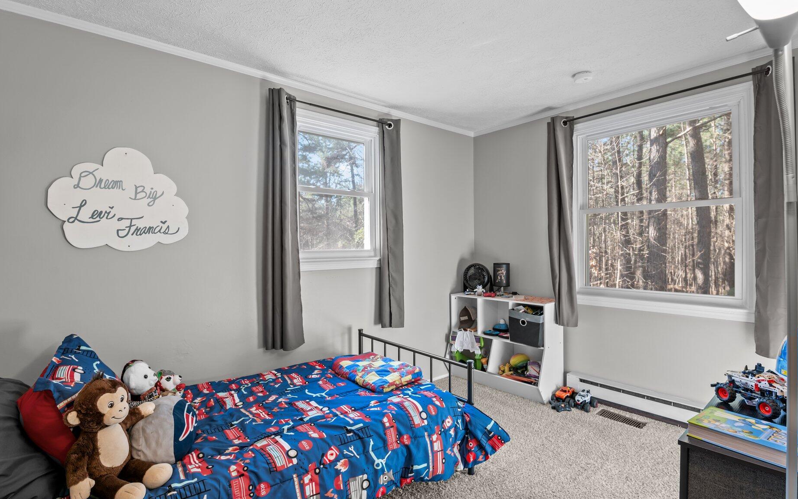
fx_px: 370
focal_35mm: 17
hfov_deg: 94.4
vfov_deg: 68.0
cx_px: 399
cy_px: 252
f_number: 6.3
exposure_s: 1/3
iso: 400
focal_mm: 15
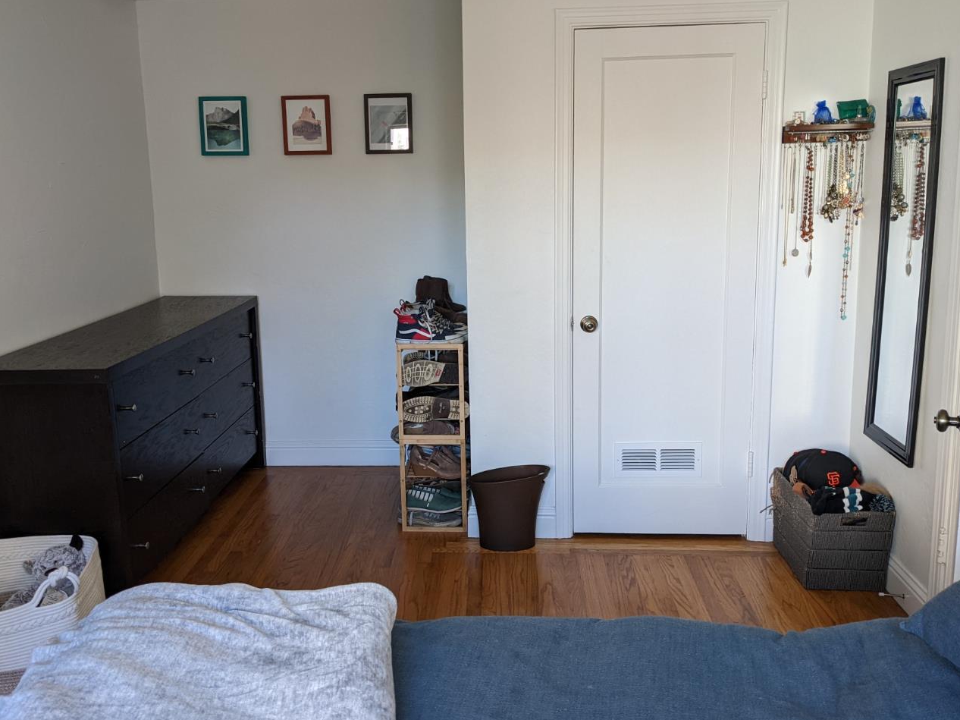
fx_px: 887
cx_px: 458
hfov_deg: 56.8
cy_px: 351
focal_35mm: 32
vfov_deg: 44.1
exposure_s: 1/40
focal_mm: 4.38
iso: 74
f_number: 1.73
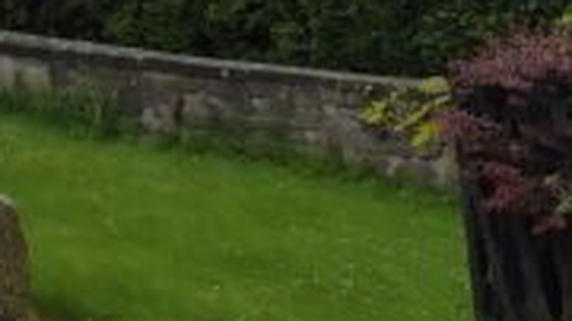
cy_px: -575
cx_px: -137
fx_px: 1622
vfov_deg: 9.4
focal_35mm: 107
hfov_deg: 18.8
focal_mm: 6.19
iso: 50
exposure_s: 1/536
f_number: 1.65
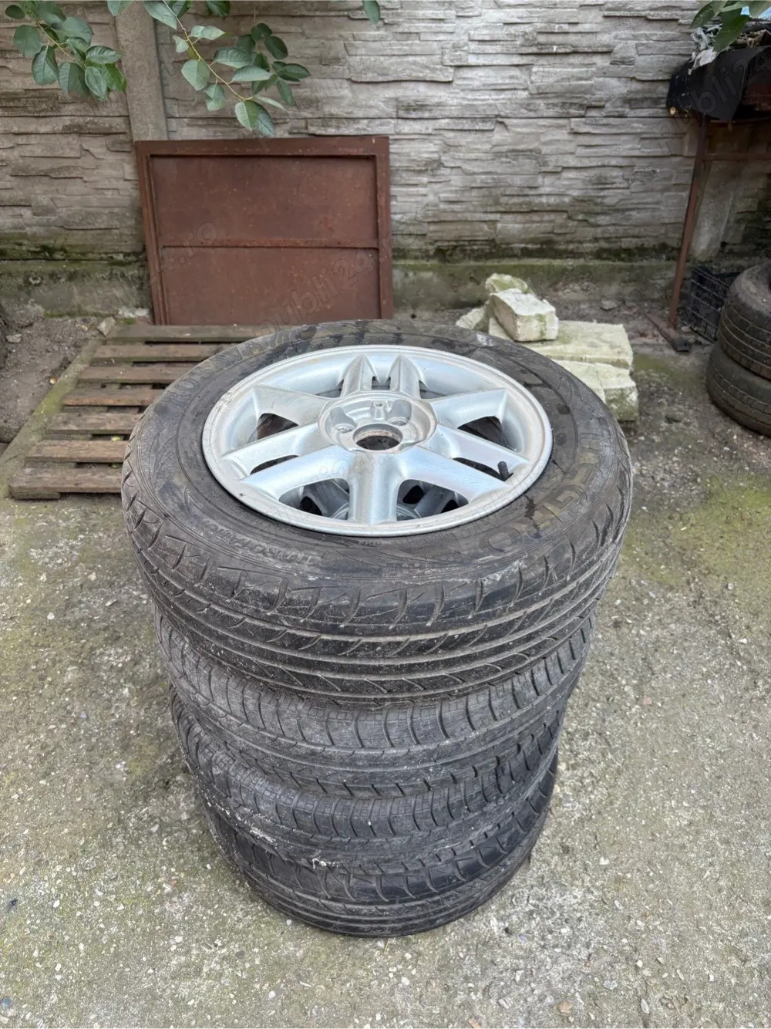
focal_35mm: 26
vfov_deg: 67.3
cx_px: 386
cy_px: 514
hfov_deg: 53.0
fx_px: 772
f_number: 1.6
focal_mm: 5.96
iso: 80
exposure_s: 1/236
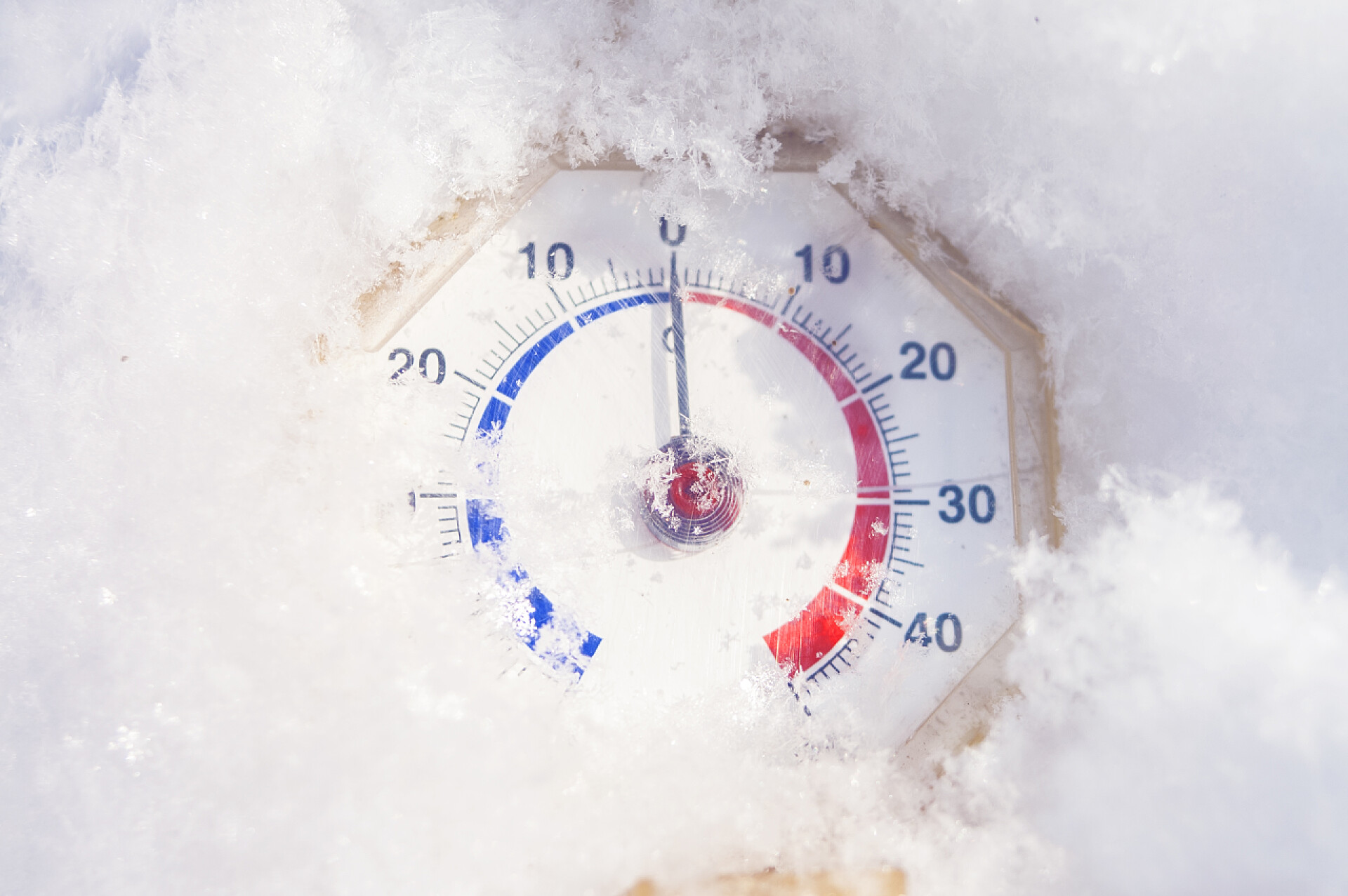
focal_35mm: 105
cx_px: 674
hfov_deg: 19.5
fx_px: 3929
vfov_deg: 13.0
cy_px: 448
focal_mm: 70
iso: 100
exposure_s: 1/1000
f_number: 16
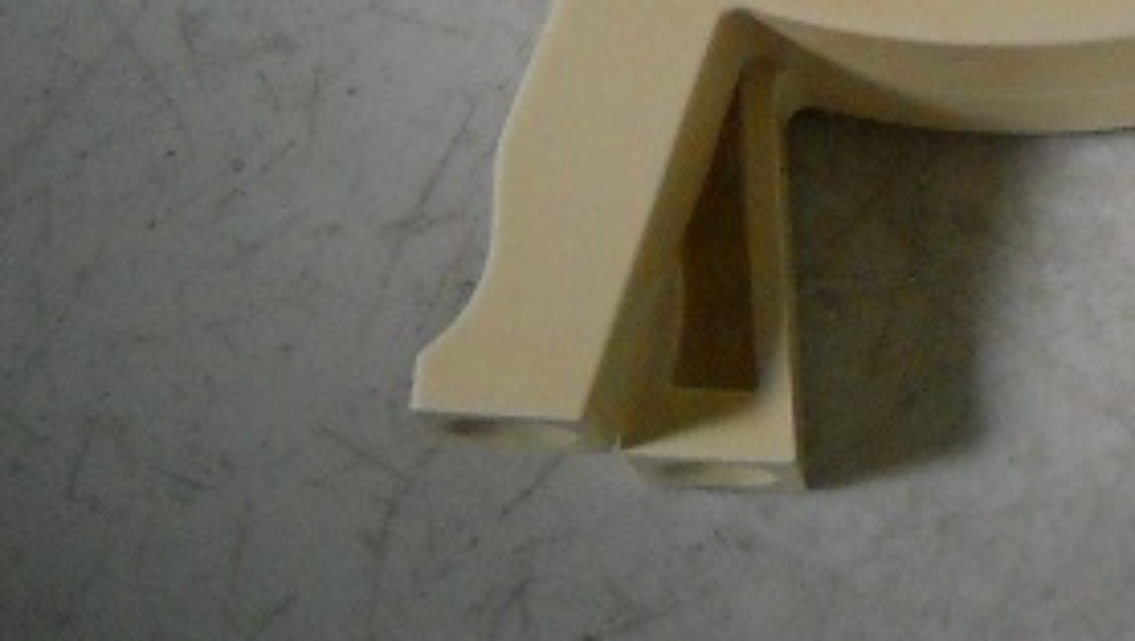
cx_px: 1584
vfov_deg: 9.1
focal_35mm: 131
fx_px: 3946
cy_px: -253
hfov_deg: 15.4
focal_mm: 6.72
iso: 400
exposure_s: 1/57
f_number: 3.1
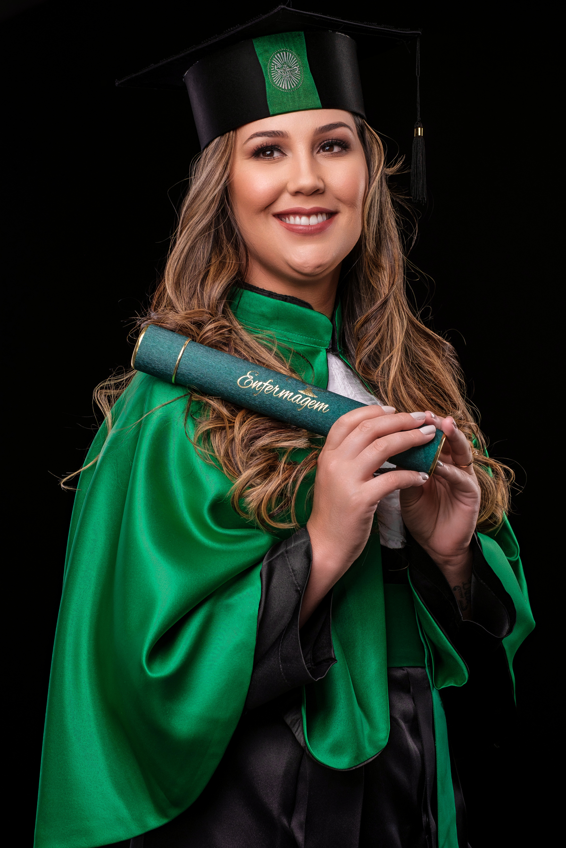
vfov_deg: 27.0
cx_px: 283
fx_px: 1769
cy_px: 424
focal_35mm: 75
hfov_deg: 18.2
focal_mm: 50
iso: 200
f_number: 7.1
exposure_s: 1/100
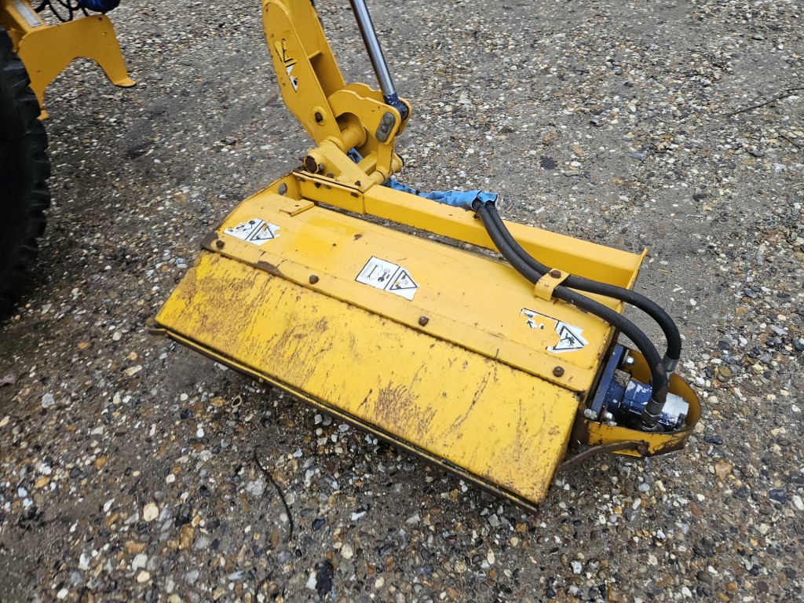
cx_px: 402
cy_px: 302
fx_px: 534
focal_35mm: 23
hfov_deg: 73.9
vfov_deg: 58.9
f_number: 1.8
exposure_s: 1/142
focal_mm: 5.4
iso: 200
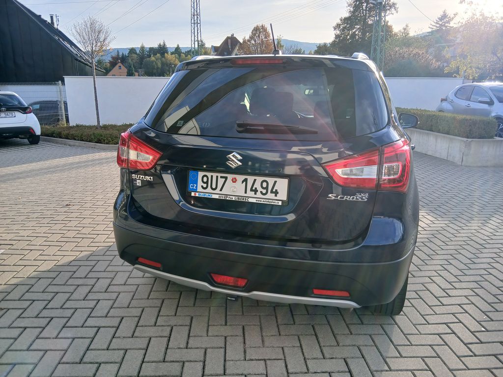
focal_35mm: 26
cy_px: 188
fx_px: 378
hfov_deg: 67.3
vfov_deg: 53.1
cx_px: 252
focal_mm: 3.98
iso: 20
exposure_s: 1/136
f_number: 1.8
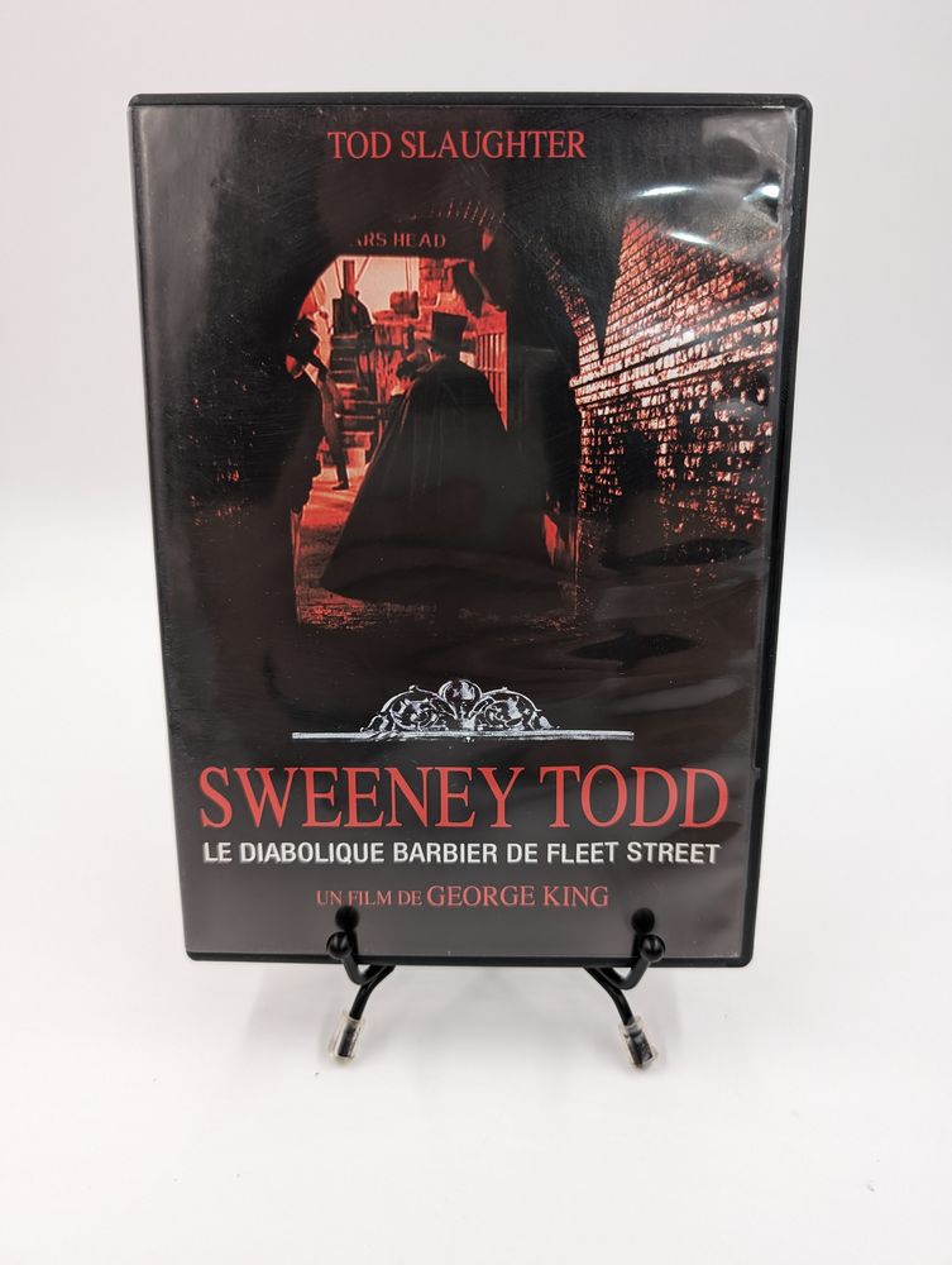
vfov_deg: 71.5
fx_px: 878
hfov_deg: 56.9
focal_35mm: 24
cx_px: 476
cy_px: 632
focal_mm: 6.9
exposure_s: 1/104
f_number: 1.68
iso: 174
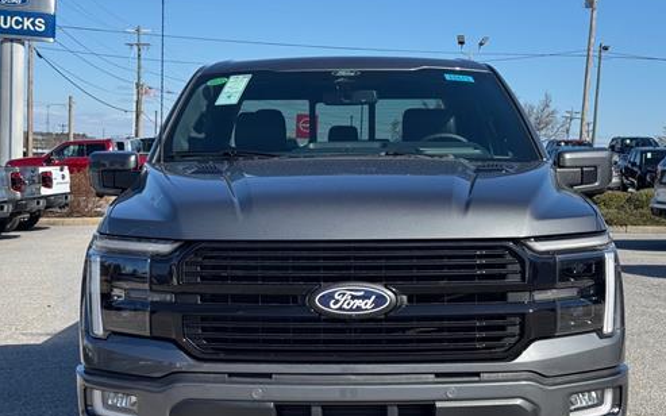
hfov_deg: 31.1
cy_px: 262
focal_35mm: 66
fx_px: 1198
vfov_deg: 19.7
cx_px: 323
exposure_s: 1/3817
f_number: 1.78
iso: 64
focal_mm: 6.76
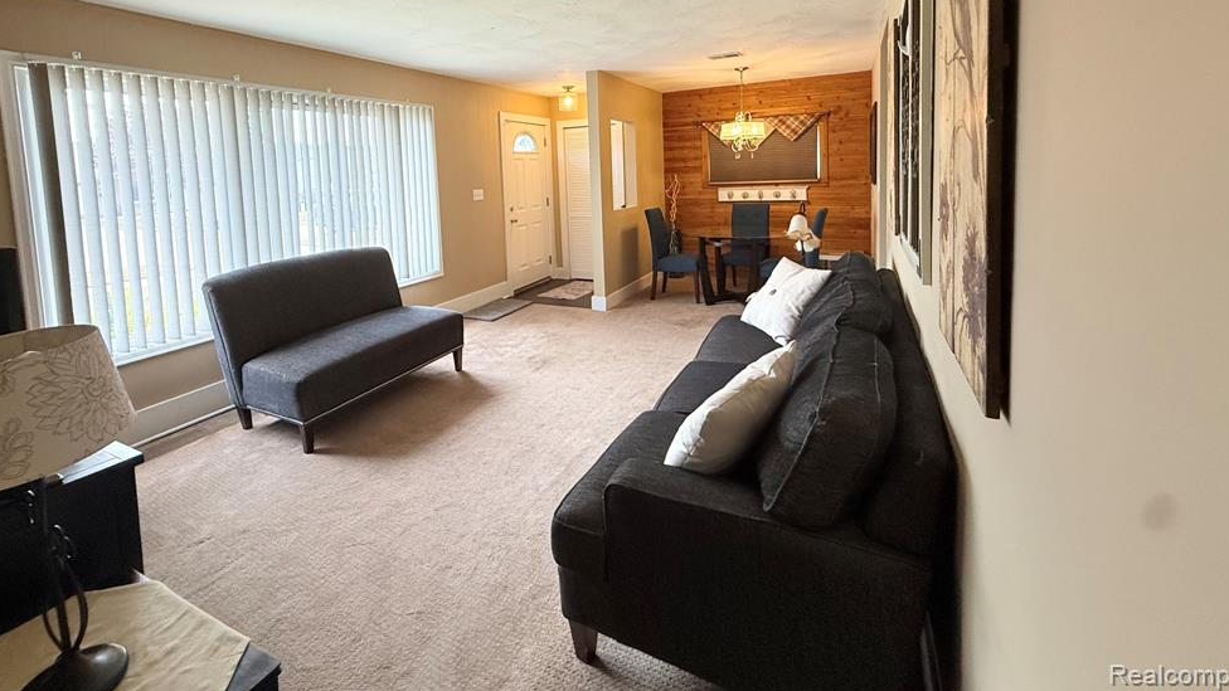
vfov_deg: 64.7
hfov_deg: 99.3
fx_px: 521
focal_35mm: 16
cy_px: 211
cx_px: 592
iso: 320
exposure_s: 1/120
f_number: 2.2
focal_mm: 2.22
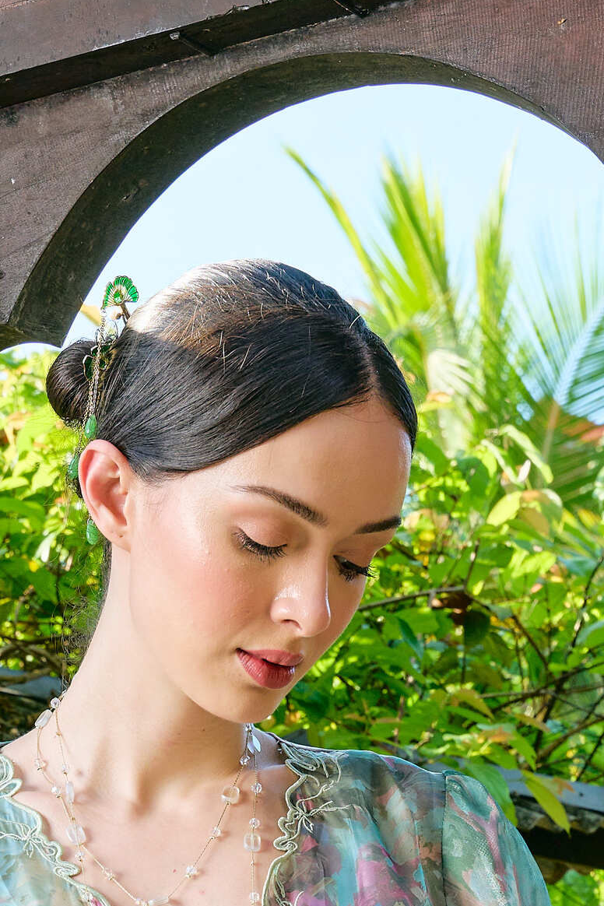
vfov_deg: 12.2
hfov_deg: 8.8
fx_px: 3926
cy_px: 1590
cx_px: 330
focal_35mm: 156
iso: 100
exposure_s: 1/160
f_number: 8
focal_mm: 44
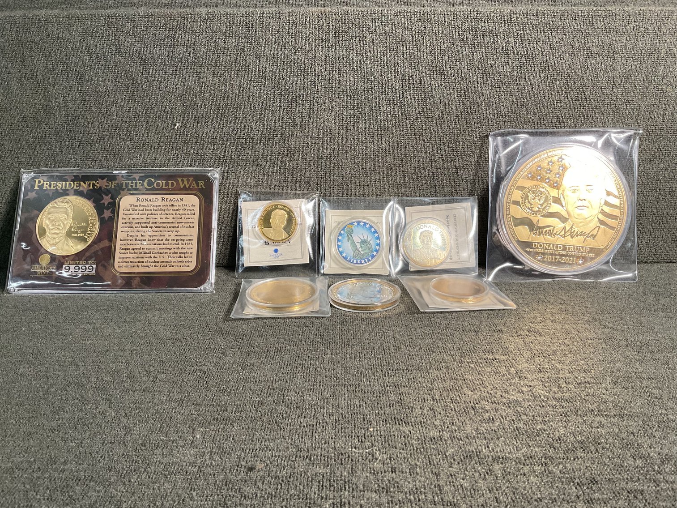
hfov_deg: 61.7
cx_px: 338
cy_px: 254
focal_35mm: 29
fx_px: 567
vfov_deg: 48.2
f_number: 1.8
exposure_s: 1/60
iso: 80
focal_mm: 3
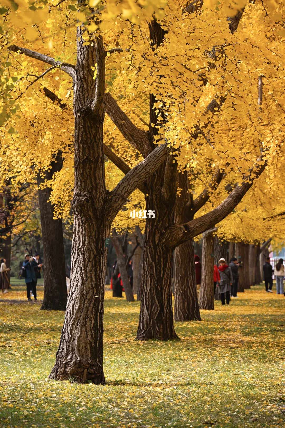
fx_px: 1603
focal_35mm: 135
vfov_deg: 15.2
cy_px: 214
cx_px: 142
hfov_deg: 10.2
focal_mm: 135
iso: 125
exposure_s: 1/160
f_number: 7.1
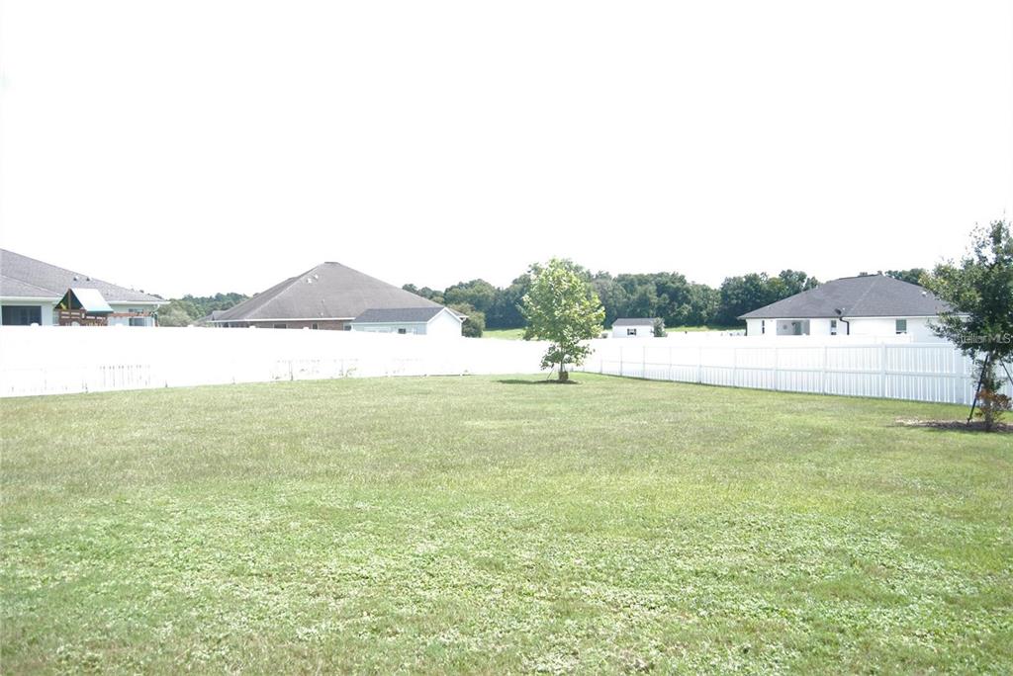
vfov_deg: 48.0
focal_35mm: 27
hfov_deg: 67.4
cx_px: 506
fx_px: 760
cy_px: 338
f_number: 3.5
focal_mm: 18
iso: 100
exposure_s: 1/200
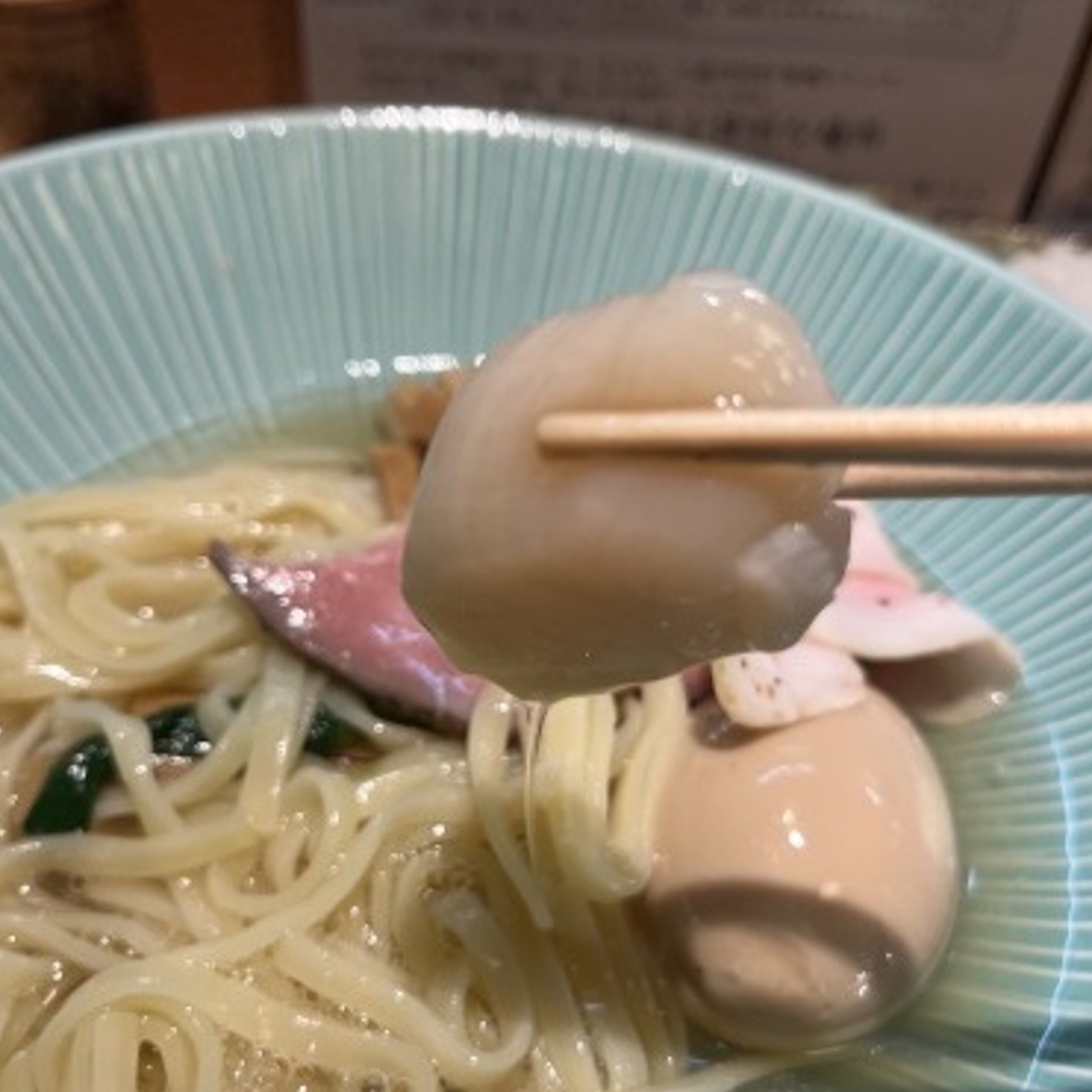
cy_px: 580
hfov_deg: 52.5
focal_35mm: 31
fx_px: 1106
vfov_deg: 52.5
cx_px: 543
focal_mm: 5.1
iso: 80
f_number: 1.6
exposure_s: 1/100
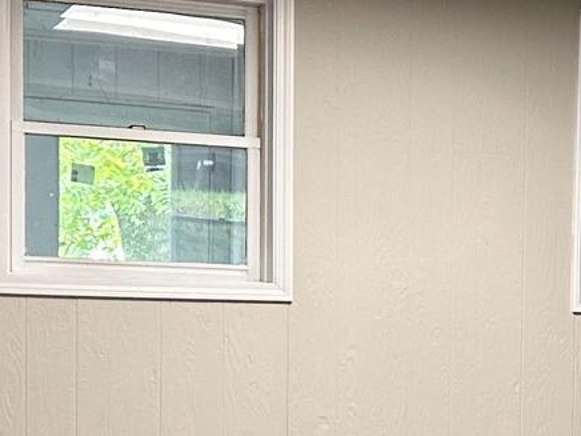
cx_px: 793
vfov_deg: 11.9
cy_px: 523
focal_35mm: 122
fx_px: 2048
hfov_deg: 15.3
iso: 125
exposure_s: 1/60
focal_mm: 5.7
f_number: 1.5
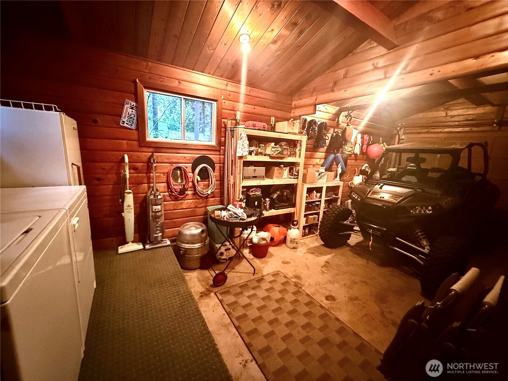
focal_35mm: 14
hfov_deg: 102.1
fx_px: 205
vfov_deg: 85.7
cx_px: 254
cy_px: 190
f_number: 2.2
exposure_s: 1/60
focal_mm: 2.22
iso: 1000
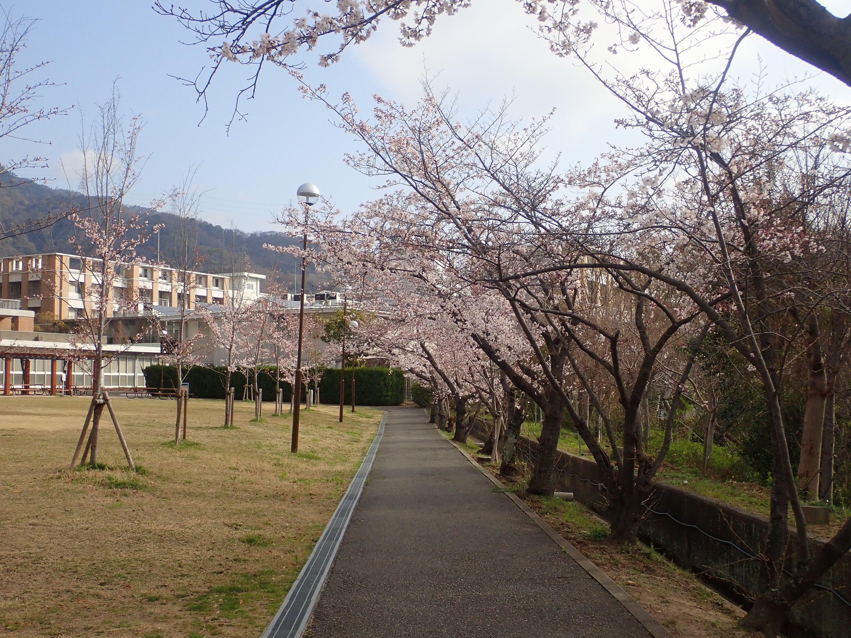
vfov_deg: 36.0
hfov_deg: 46.8
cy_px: 319
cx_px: 426
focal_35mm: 40
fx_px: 983
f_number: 4
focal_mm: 7.34
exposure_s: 1/1250
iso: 200
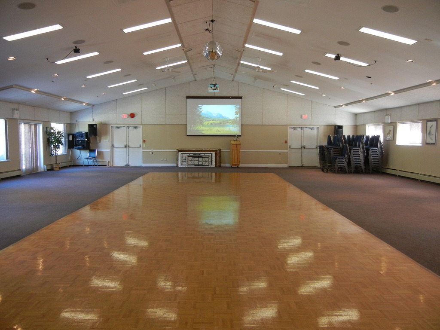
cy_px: 165
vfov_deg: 46.8
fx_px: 381
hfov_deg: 60.0
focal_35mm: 30
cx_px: 220
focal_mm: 5.4
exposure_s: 1/30
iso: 274
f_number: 3.5
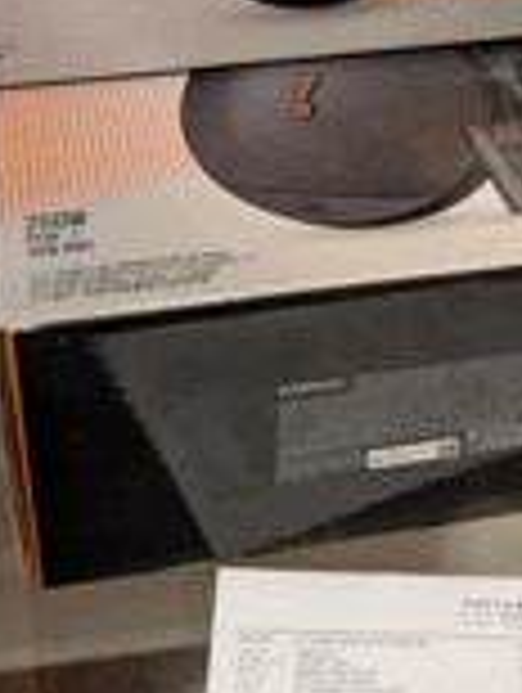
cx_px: 338
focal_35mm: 62
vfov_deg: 30.5
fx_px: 1243
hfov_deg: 23.6
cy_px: 158
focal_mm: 6.9
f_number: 1.68
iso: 199
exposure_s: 1/25
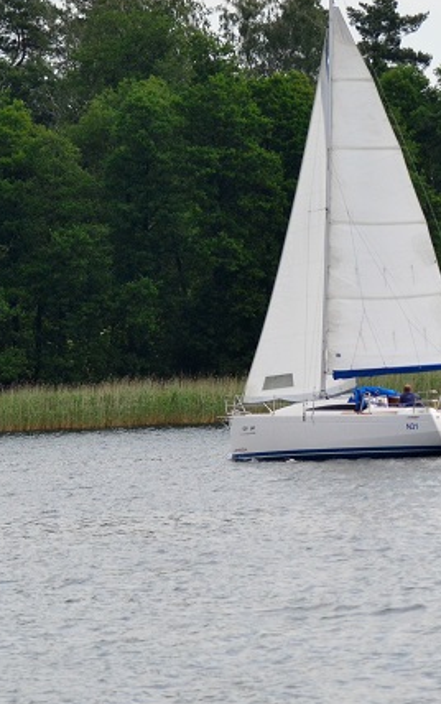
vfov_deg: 8.4
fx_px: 4782
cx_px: 585
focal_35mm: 249
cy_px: 229
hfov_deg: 5.2
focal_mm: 70
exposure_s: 1/8000
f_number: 4.5
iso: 1000
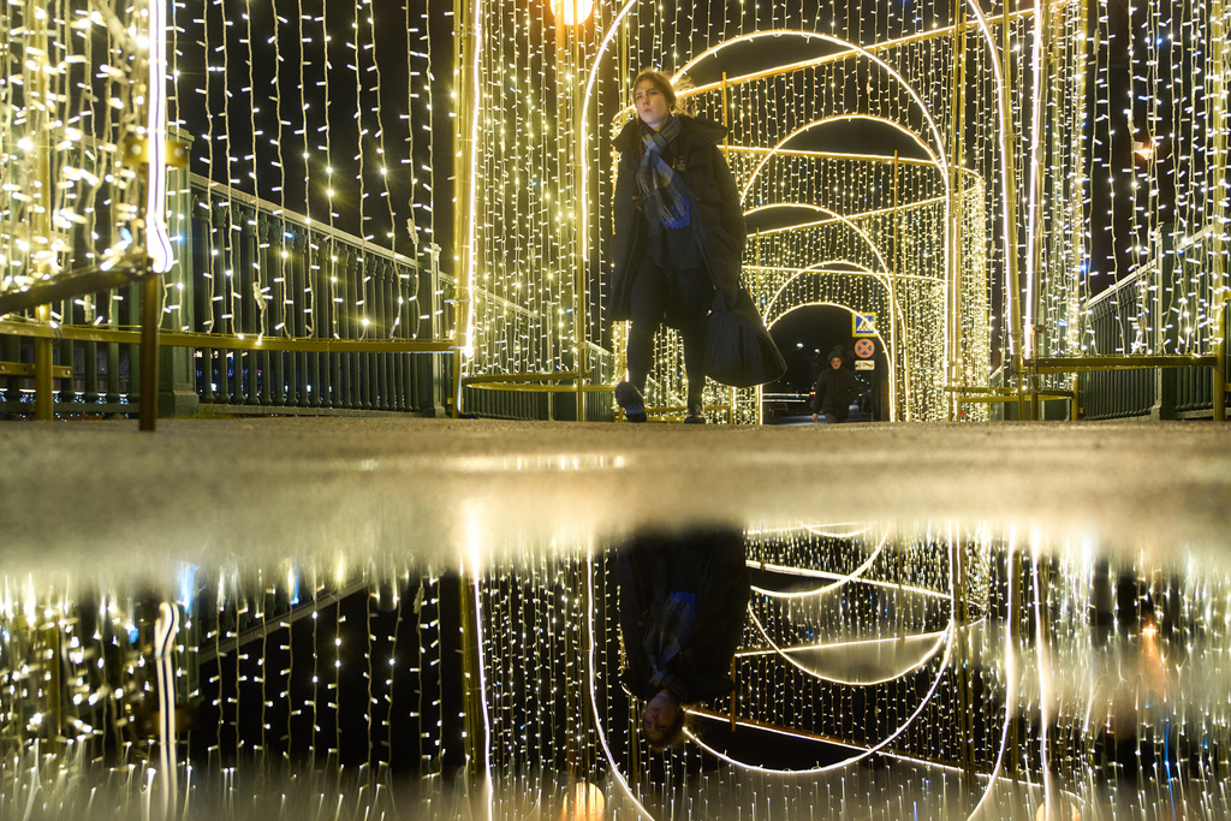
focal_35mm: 38
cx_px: 616
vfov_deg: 35.1
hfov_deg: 50.7
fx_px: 1299
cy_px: 410
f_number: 3.2
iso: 2000
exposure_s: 1/200
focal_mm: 38
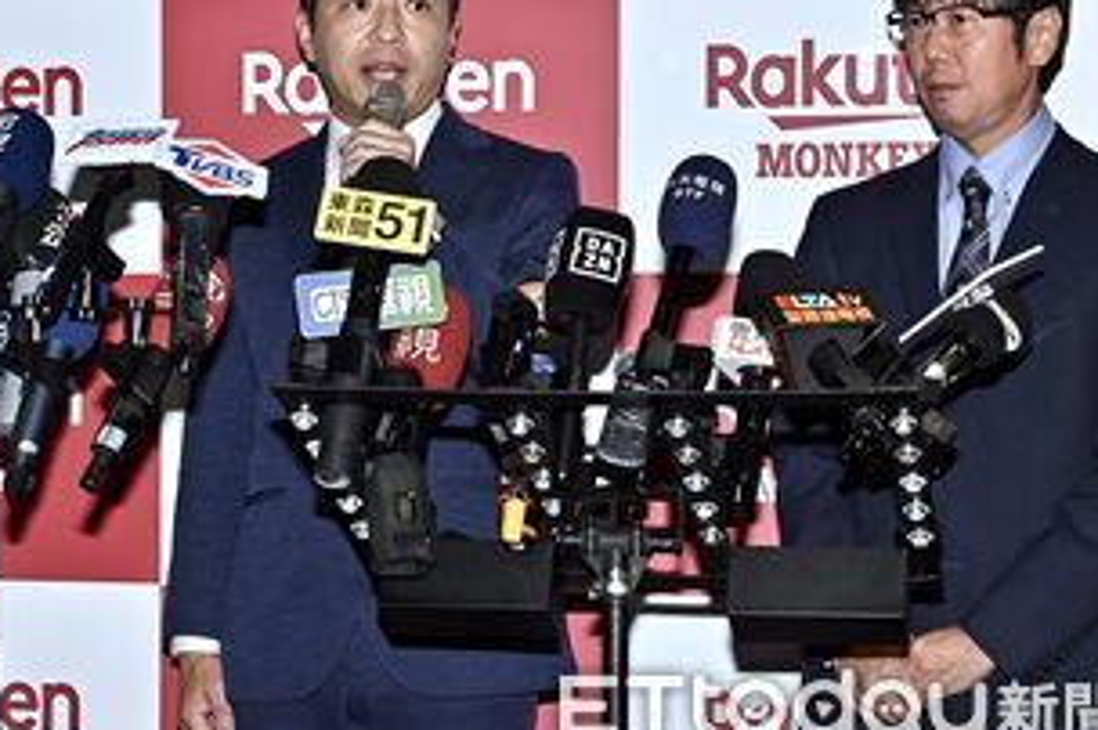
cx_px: 495
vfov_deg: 12.6
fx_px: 3290
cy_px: 300
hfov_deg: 18.9
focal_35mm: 108
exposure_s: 1/200
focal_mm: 82
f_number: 5.6
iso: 400
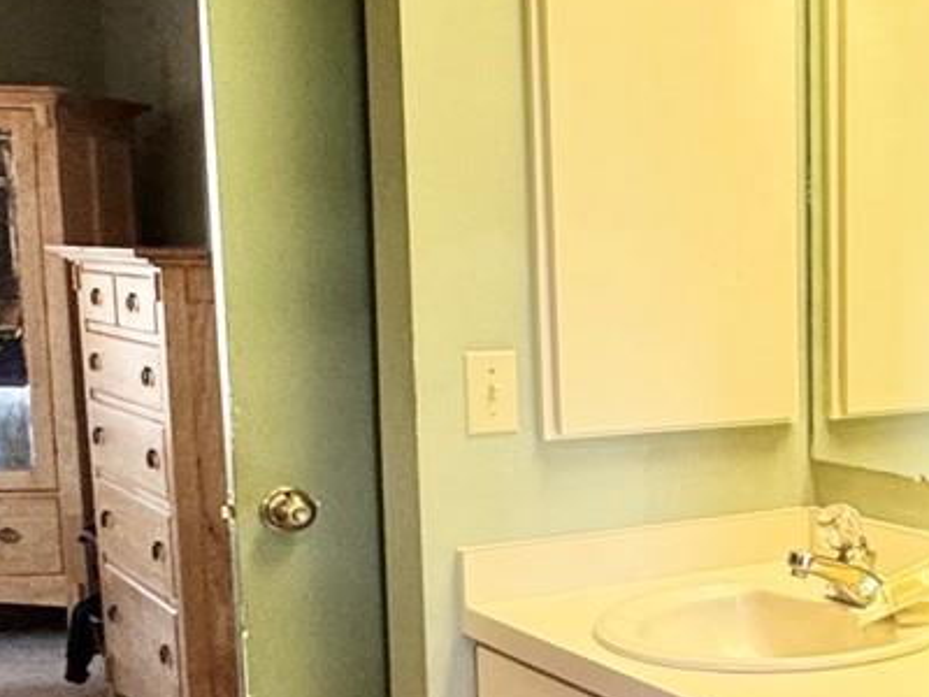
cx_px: 1219
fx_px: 1503
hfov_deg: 28.1
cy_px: 434
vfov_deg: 26.0
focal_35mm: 56
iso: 200
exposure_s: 1/60
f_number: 2.2
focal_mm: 2.22
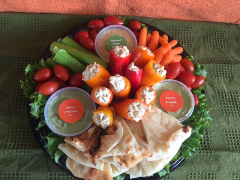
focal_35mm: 29
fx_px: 201
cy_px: 90
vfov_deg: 48.2
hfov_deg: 61.7
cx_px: 120
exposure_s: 1/15
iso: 32
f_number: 2.2
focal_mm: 4.15
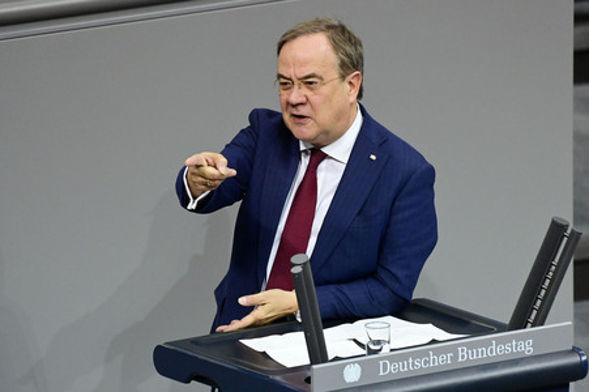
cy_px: 196
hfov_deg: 5.0
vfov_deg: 3.3
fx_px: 6703
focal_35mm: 410
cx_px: 294
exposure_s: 1/320
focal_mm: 410
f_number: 6.3
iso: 10000
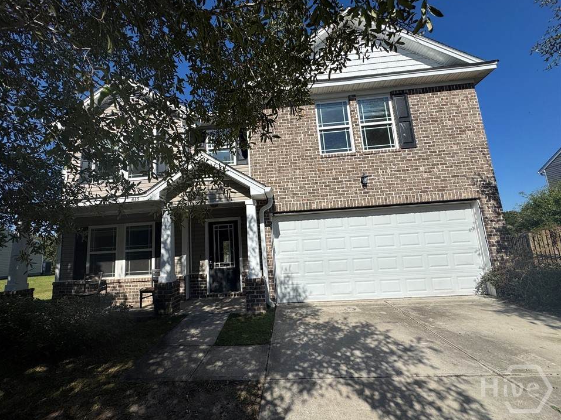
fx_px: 243
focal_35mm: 15
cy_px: 209
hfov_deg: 98.0
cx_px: 261
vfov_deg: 81.7
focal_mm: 2.22
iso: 50
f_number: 2.2
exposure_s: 1/3717
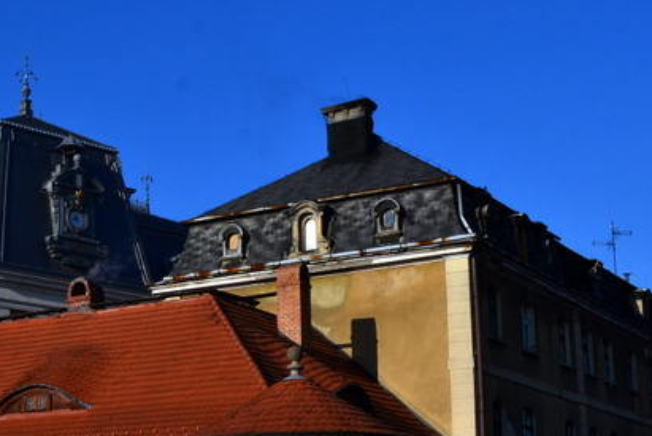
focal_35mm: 70
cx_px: 59
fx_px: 1269
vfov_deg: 19.1
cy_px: 406
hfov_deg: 27.7
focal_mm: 24
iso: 220
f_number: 11
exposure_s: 1/500
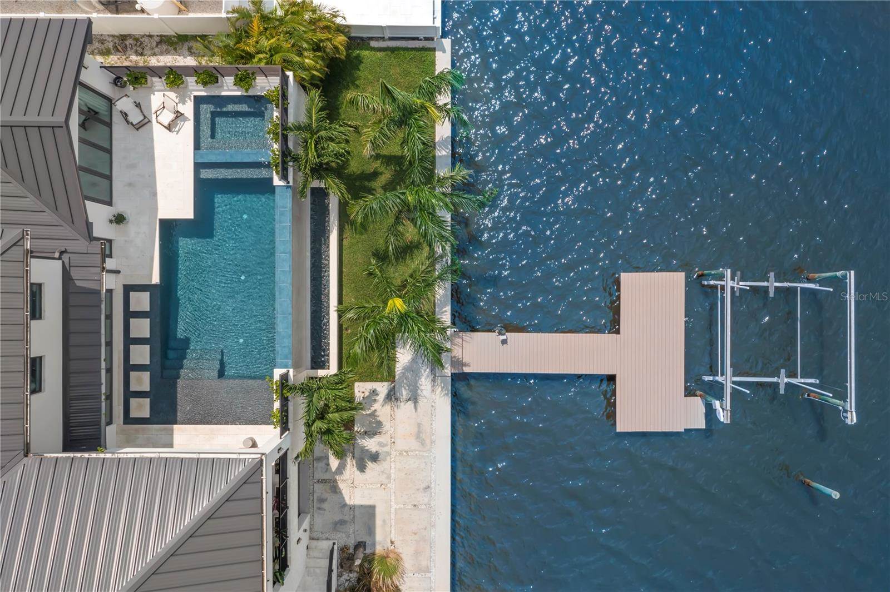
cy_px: 296
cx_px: 445
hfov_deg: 65.5
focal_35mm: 28
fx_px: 692
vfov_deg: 46.4
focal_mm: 10.26
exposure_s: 1/500
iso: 100
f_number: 6.3
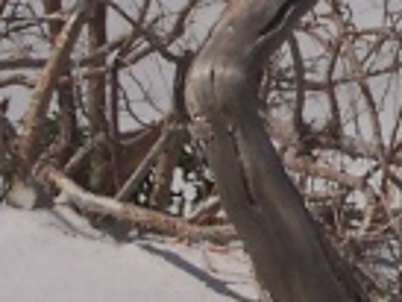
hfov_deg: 3.1
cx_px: 827
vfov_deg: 2.3
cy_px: -450
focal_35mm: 638
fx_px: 7416
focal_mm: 24
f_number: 8
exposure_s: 1/700
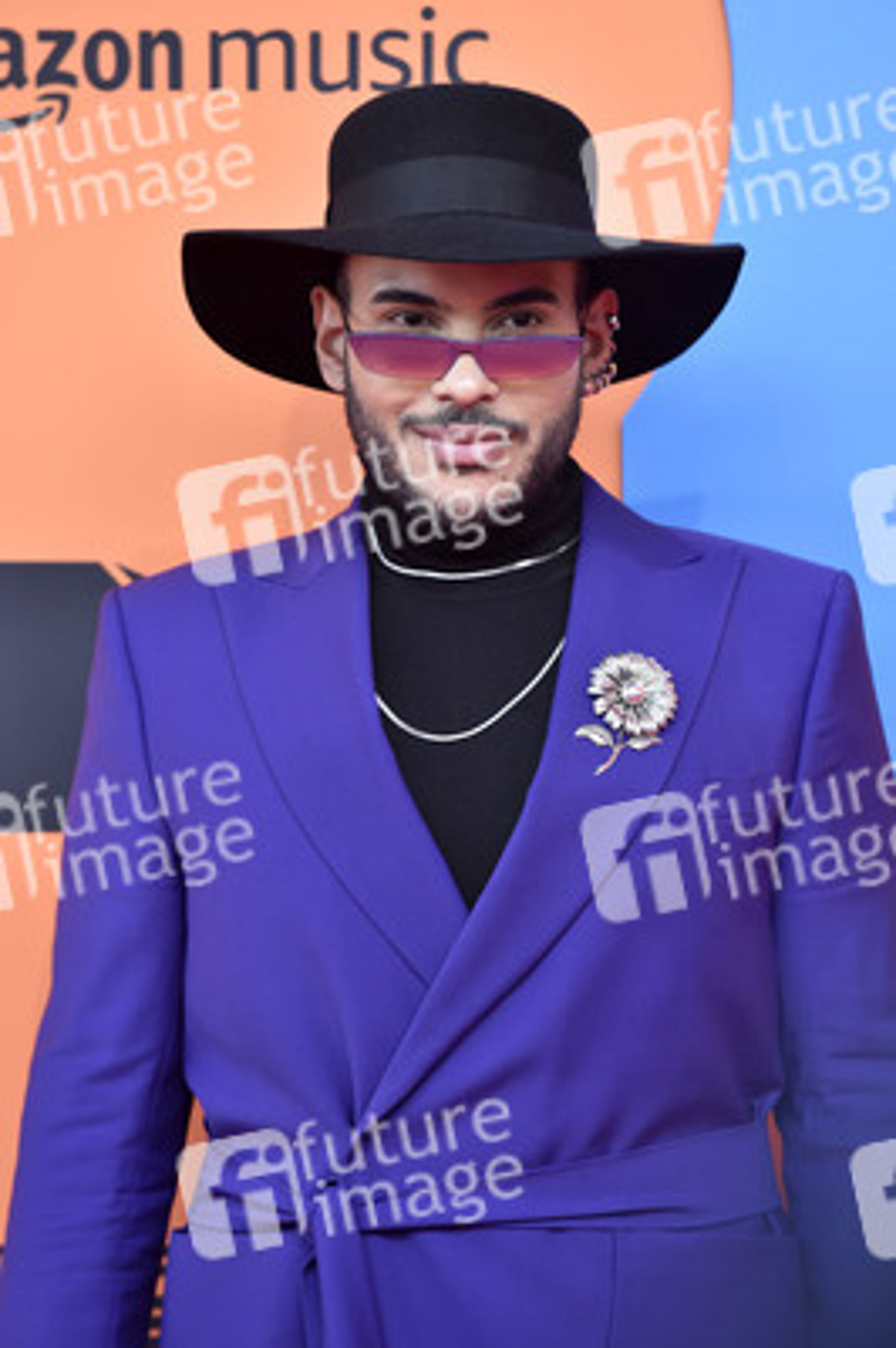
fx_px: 7479
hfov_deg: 6.9
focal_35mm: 200
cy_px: 674
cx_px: 448
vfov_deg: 10.3
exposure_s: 1/250
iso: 1250
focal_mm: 200
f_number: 4.5
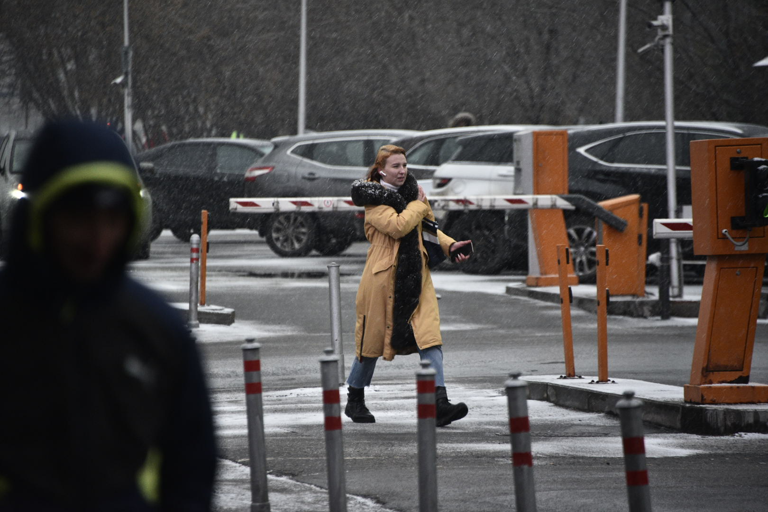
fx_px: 6399
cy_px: 256
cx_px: 384
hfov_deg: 6.9
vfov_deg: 4.6
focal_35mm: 300
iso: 1250
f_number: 5.6
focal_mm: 300
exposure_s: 1/125
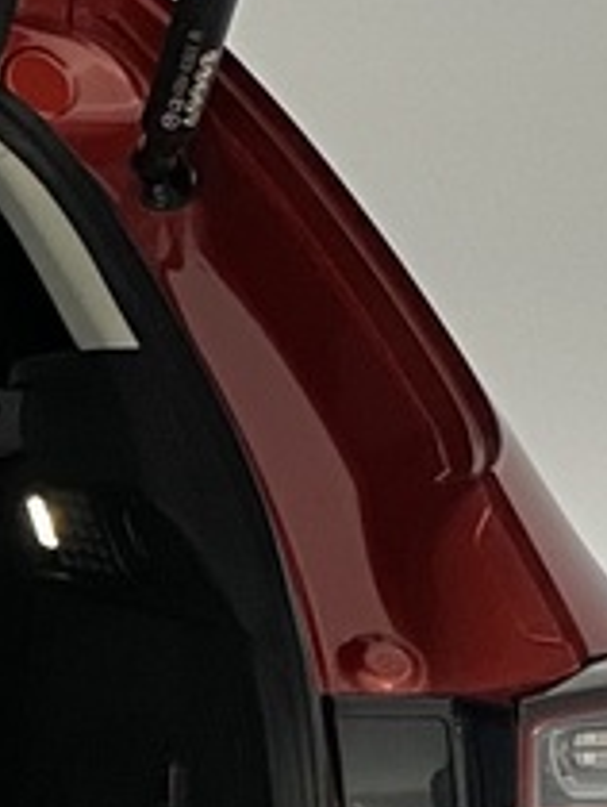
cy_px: 599
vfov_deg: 11.1
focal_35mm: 178
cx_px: -841
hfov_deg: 7.8
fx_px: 4153
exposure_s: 1/73
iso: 125
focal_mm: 4.25
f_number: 1.8
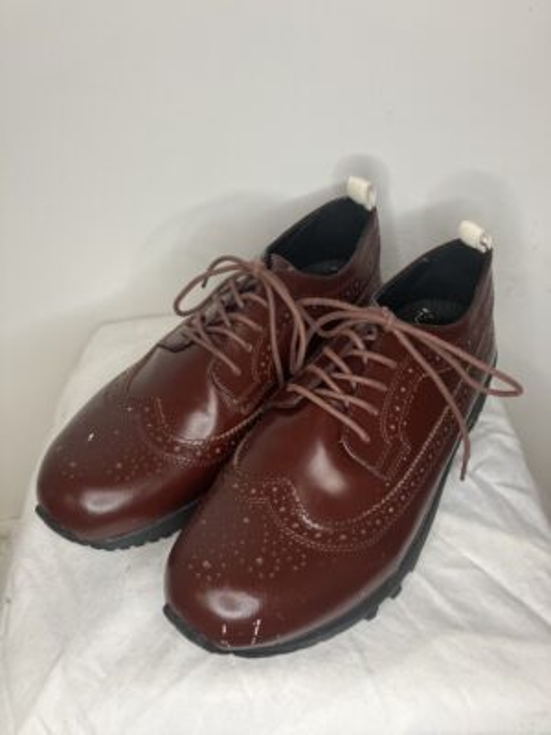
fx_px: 594
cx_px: 276
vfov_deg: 63.4
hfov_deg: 49.7
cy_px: 368
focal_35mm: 28
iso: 80
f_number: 1.8
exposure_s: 1/100
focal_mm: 3.99
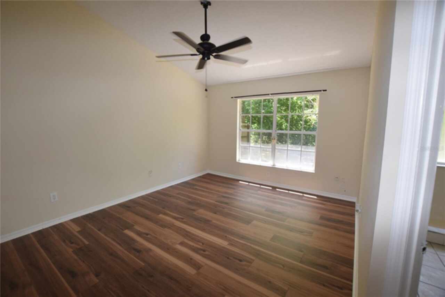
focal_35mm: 15
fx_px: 185
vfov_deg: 77.3
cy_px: 148
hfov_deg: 100.4
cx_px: 222
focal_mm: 10
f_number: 5.6
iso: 640
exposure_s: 1/125
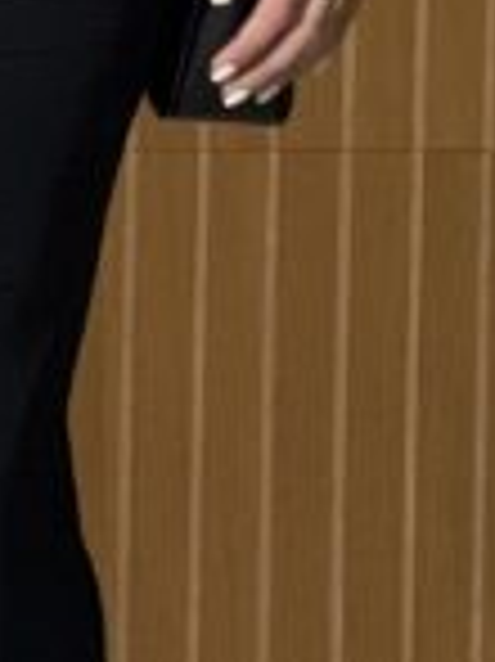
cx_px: -140
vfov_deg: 4.0
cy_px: -376
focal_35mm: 489
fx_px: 9337
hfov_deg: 3.0
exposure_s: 1/120
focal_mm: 9
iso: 160
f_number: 2.8
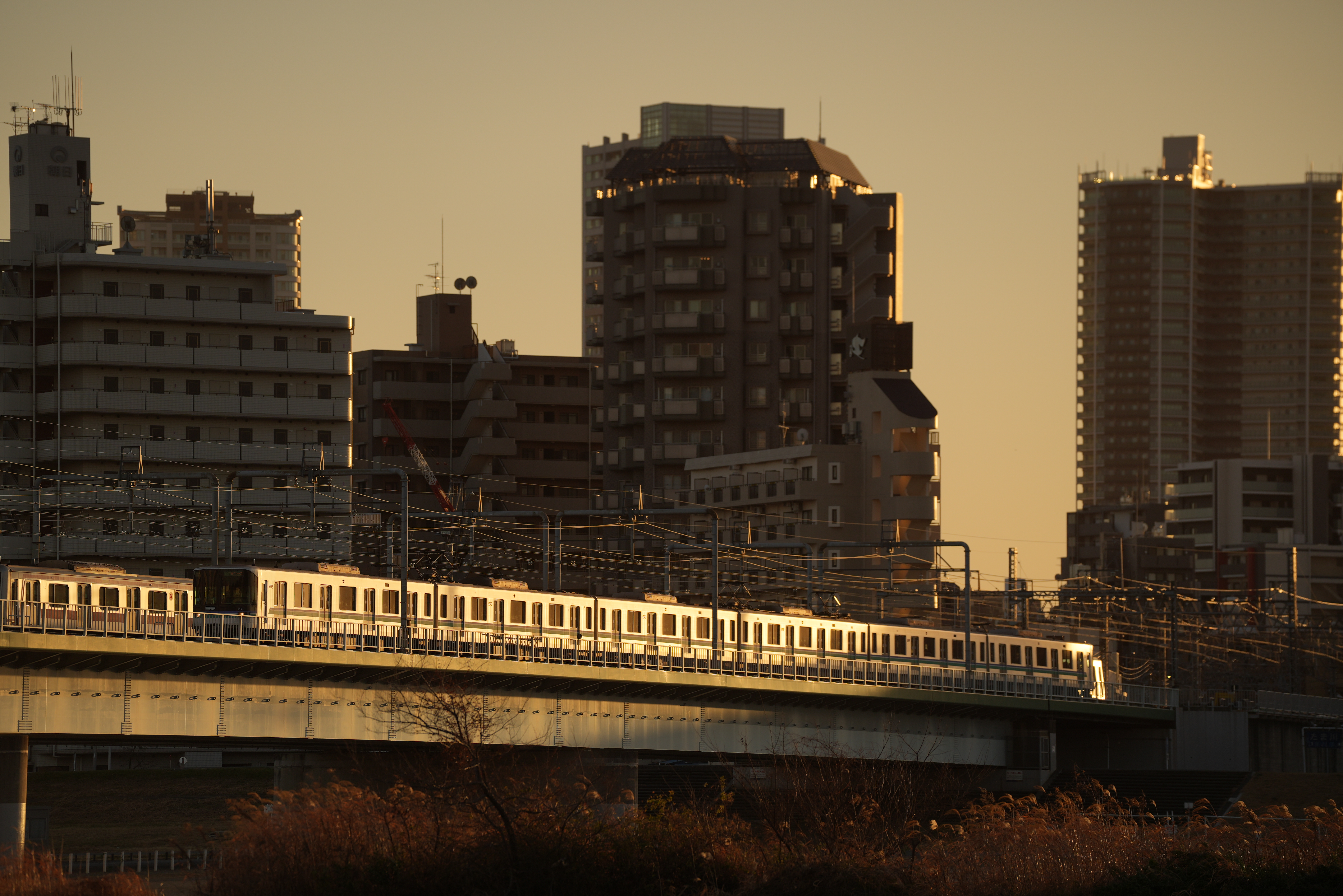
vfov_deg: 6.9
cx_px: 672
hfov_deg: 10.3
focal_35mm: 200
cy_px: 448
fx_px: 7461
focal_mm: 200
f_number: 4
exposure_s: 1/1250
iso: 100
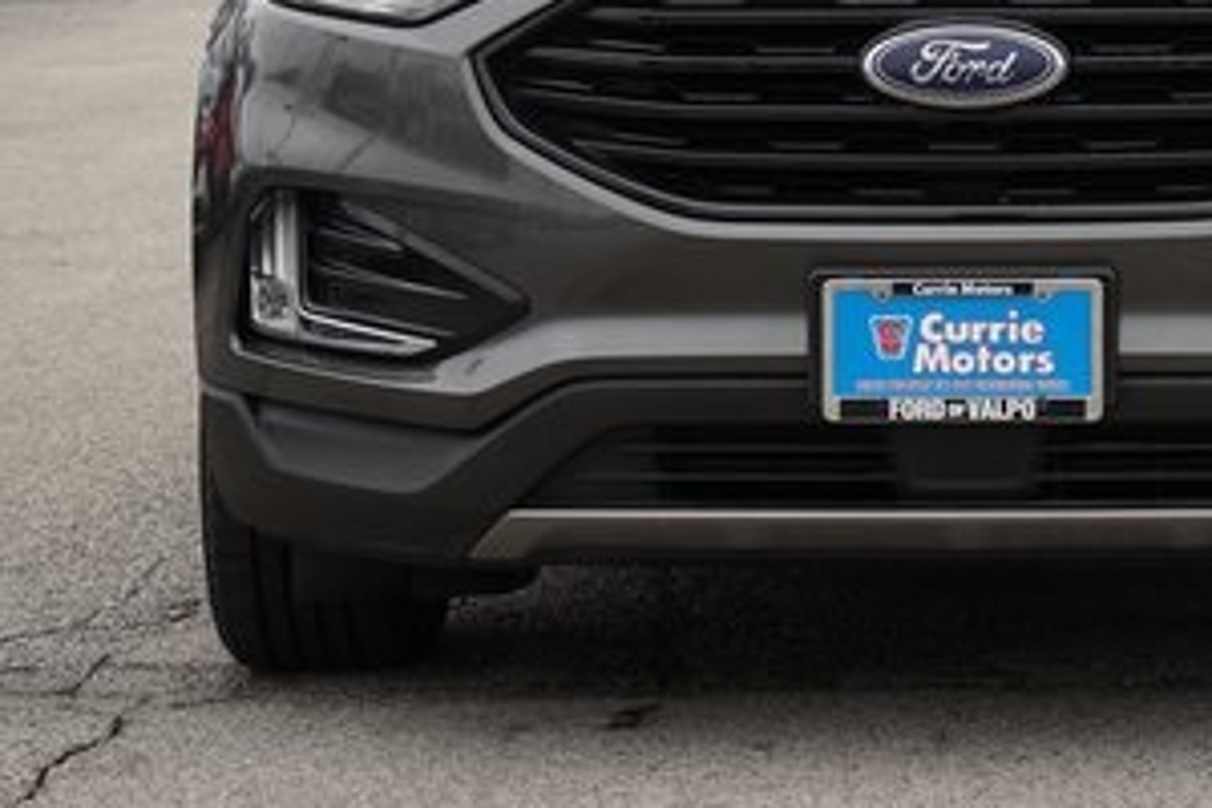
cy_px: -2
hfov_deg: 13.9
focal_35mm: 147
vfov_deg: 9.3
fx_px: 4949
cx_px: 962
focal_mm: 69
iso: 100
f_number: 5
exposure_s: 1/100
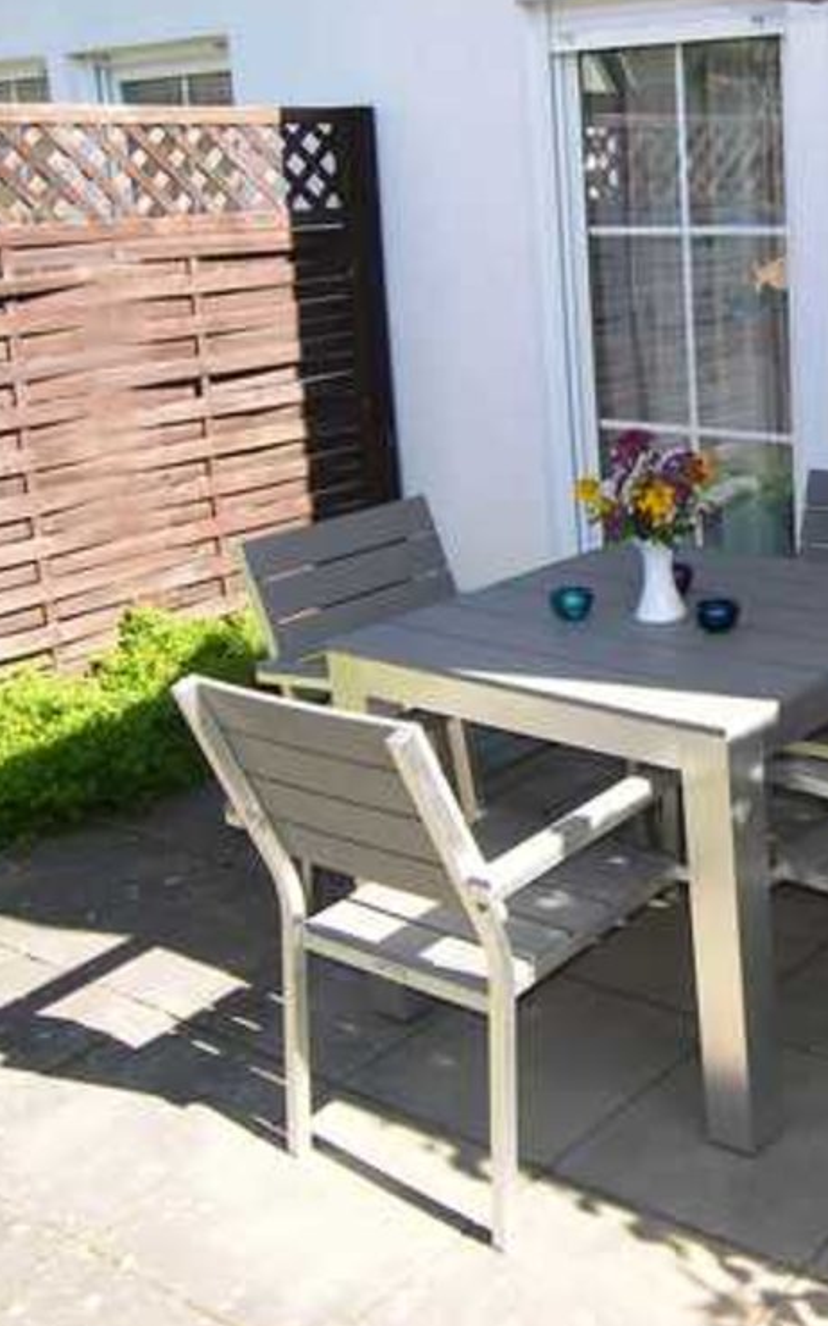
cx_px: 891
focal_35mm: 43
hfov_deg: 27.5
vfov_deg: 46.1
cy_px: 554
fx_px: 1554
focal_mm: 5.2
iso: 50
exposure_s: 1/250
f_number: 2.8
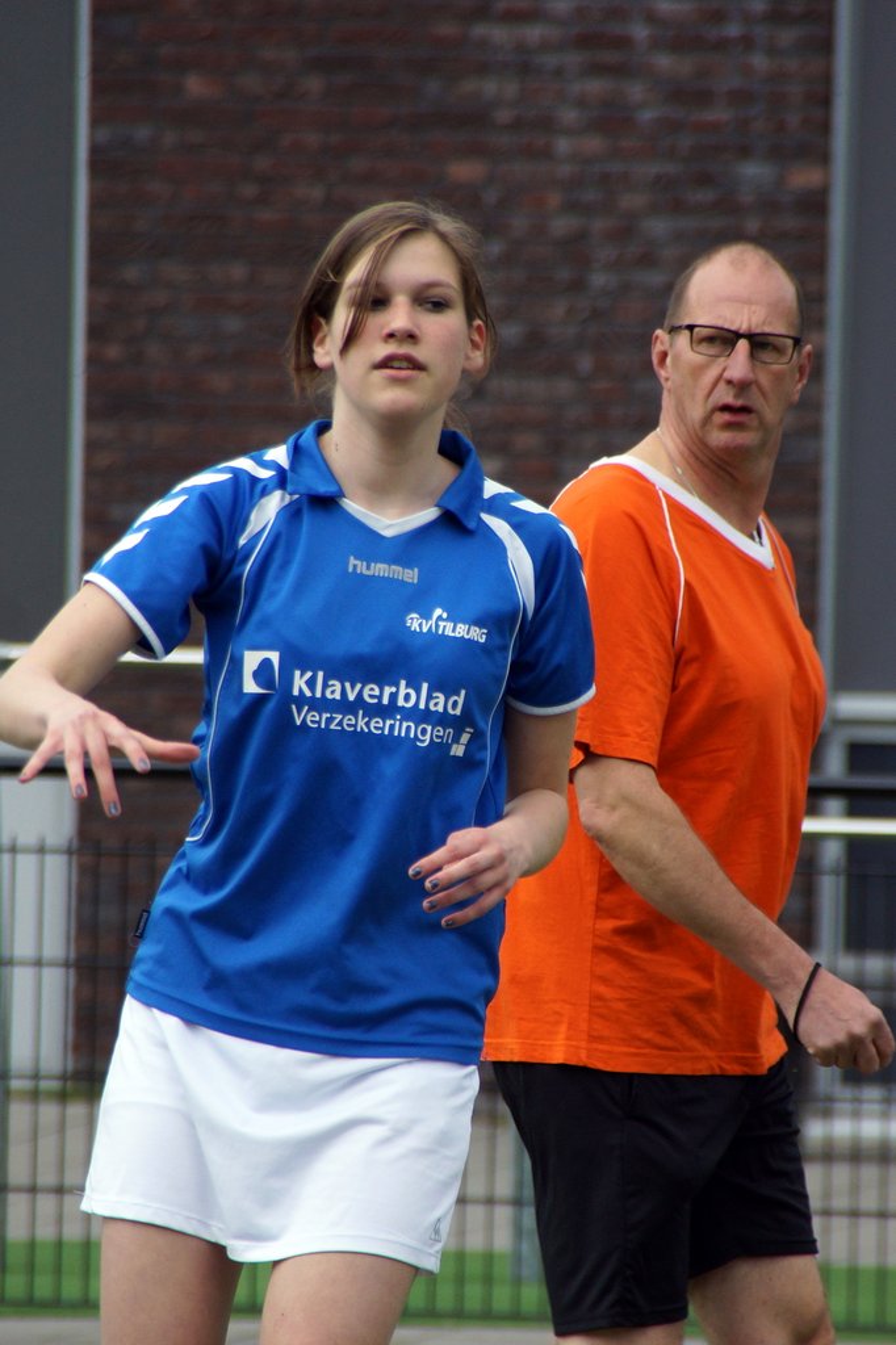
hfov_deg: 3.7
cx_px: 448
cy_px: 672
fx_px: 14008
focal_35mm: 375
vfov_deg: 5.5
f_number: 6.3
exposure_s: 1/800
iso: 250
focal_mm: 250
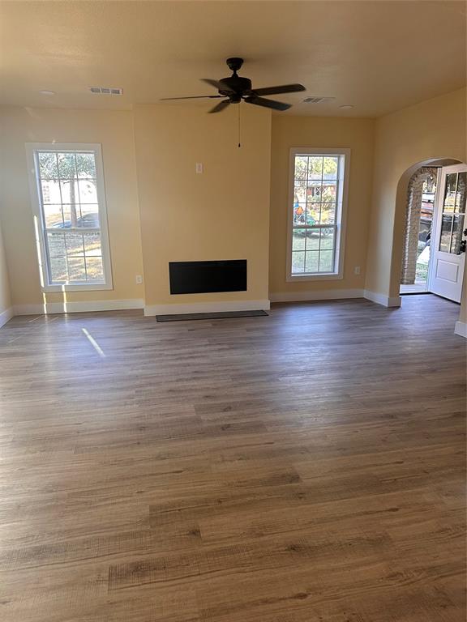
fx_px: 432
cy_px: 311
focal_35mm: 24
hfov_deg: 56.8
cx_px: 234
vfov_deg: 71.6
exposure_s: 1/120
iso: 200
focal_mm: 6.86
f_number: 1.78
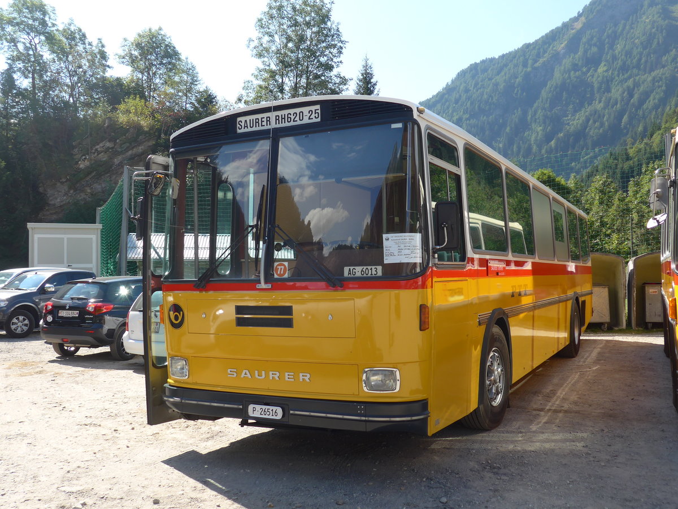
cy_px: 254
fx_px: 666
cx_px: 339
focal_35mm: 34
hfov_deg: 54.0
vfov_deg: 41.8
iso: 80
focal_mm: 7
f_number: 2.8
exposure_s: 1/500
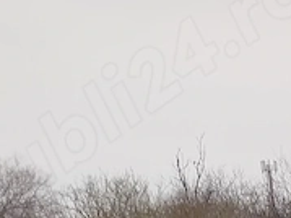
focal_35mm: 134
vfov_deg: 9.6
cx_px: 702
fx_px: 1126
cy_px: 542
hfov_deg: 11.9
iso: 64
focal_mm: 5.31
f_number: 1.7
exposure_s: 1/50
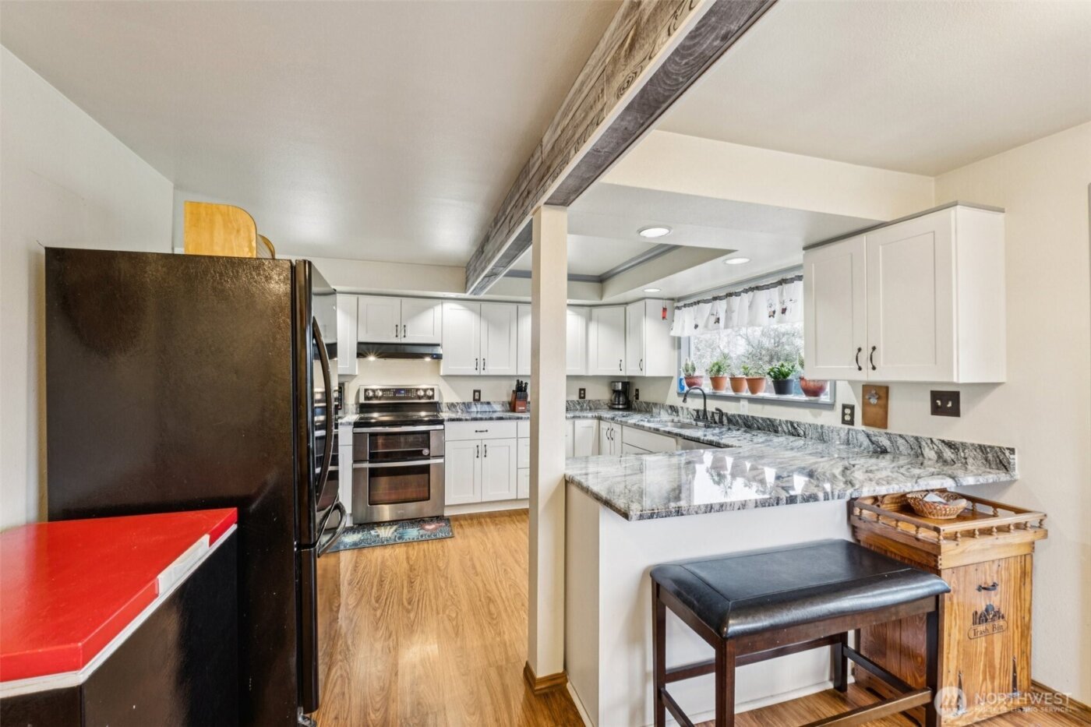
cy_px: 364
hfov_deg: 100.4
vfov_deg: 77.3
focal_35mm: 15
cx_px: 546
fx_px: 454
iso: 250
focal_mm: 10
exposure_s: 1/2
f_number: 9
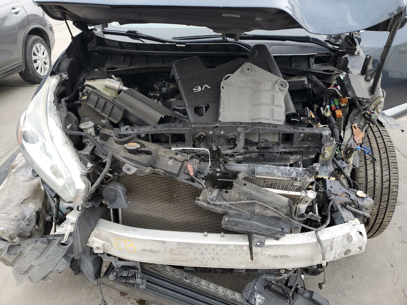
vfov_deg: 53.1
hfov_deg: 67.3
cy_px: 152
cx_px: 204
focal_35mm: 26
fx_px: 306
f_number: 1.5
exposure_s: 1/263
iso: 50
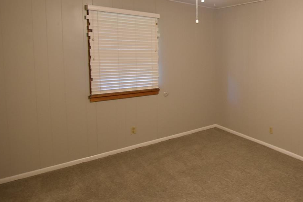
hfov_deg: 62.0
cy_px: 68
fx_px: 219
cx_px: 253
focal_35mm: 26
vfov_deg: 48.7
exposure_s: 1/20
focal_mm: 10
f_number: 3.5
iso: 800
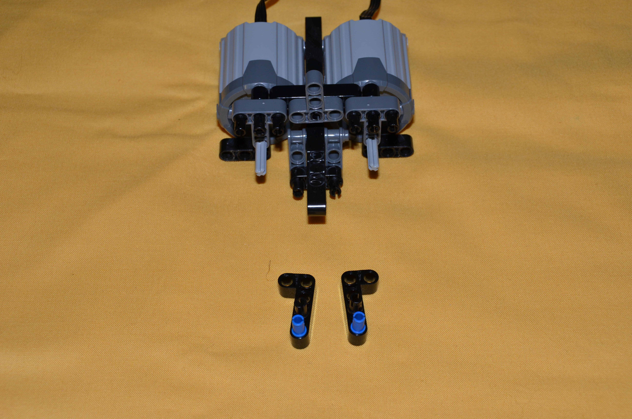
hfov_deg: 28.1
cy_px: 210
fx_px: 1261
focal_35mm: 72
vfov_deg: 18.8
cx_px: 316
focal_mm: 48
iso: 320
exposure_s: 1/60
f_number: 9
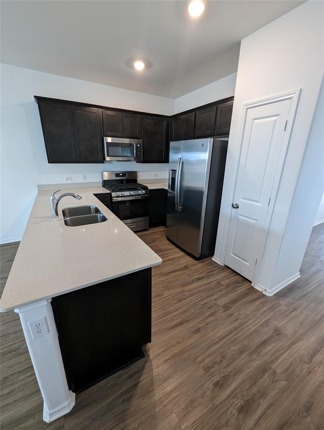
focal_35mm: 13
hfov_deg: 90.1
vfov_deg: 106.1
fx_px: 162
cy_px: 215
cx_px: 162
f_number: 2.2
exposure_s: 1/24
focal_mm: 1.95
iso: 97
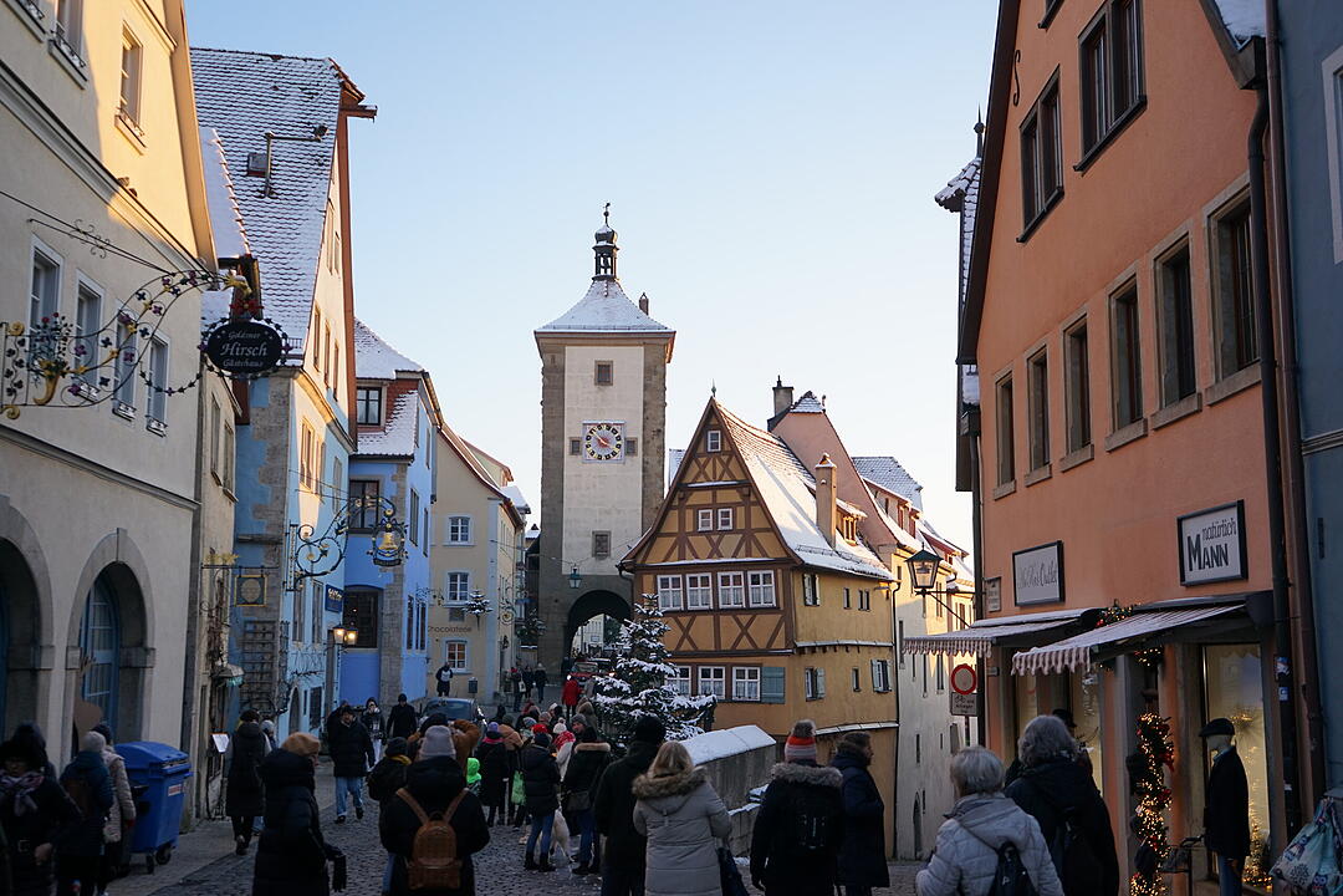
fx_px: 1455
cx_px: 672
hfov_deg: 49.6
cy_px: 448
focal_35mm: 39
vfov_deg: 34.2
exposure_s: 1/250
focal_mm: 39
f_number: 4
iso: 200
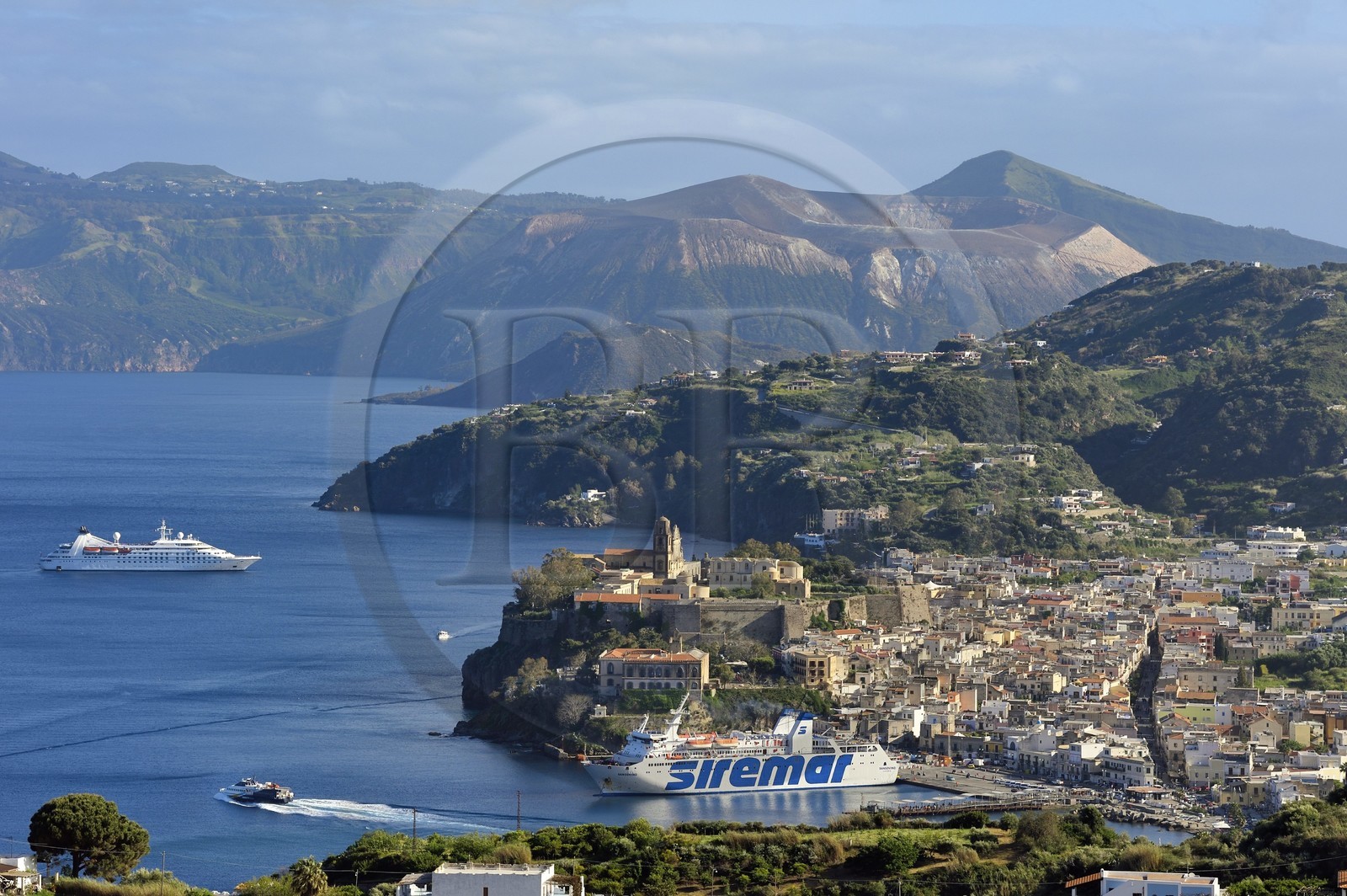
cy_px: 448
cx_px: 674
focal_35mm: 120
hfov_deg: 17.1
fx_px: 4486
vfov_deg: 11.4
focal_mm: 120
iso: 200
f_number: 13
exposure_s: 1/320
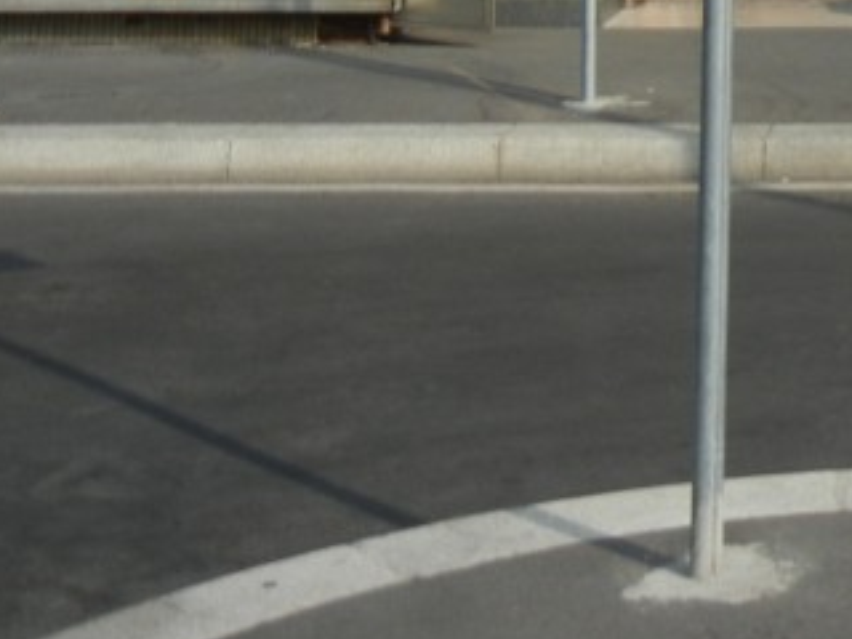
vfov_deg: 14.3
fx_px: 2363
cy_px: -349
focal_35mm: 96
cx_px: 1177
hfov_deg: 18.6
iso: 160
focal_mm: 5.4
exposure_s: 1/277
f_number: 7
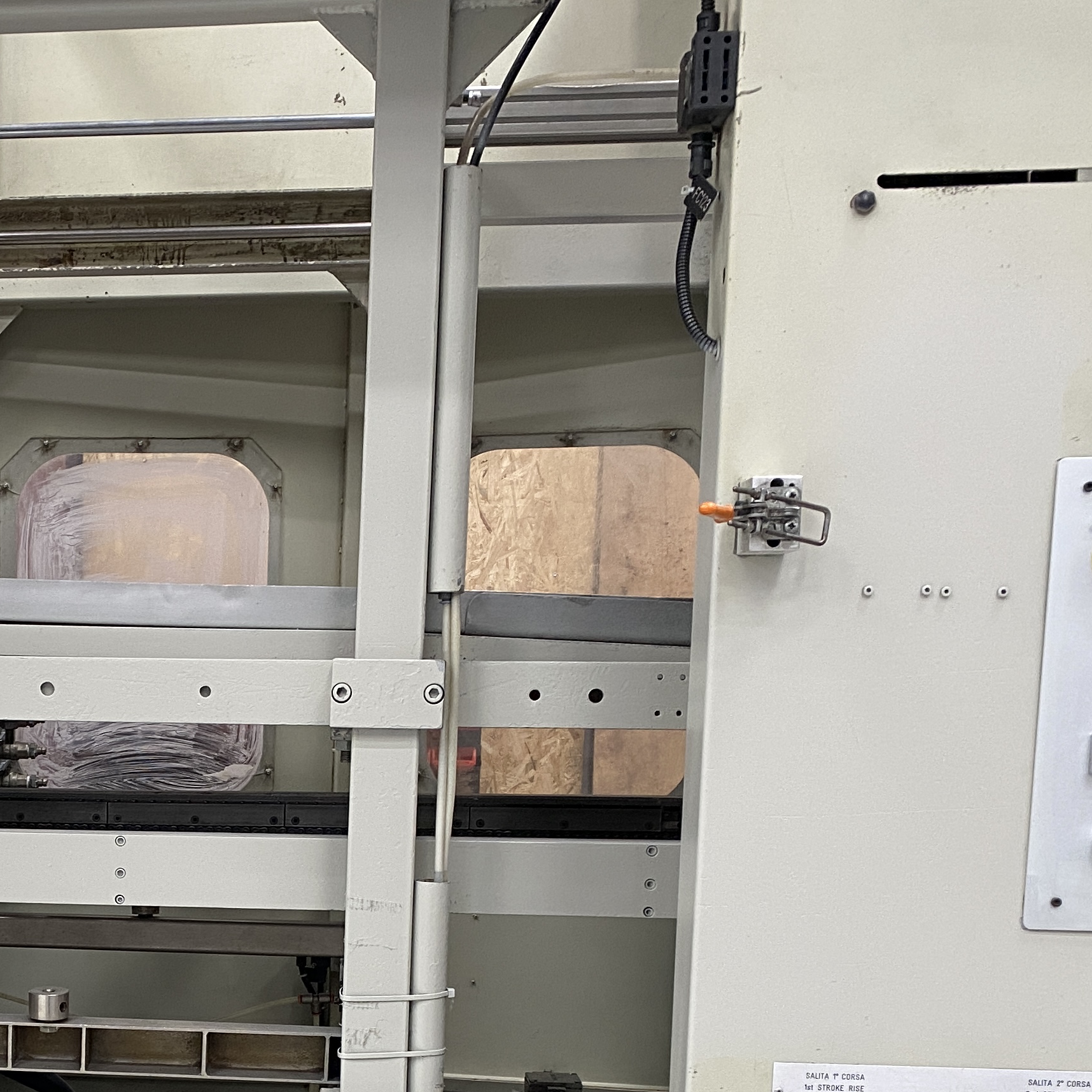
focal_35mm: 54
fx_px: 1927
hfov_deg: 30.2
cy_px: 962
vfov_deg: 30.4
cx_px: 94
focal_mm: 4.25
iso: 80
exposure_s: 1/50
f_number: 1.8
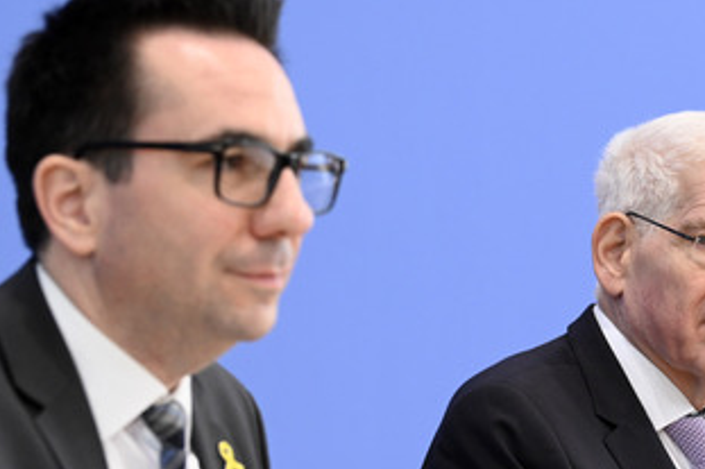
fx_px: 3406
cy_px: 301
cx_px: 475
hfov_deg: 11.8
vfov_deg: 7.9
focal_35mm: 174
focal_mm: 120
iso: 4000
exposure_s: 1/640
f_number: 5.6
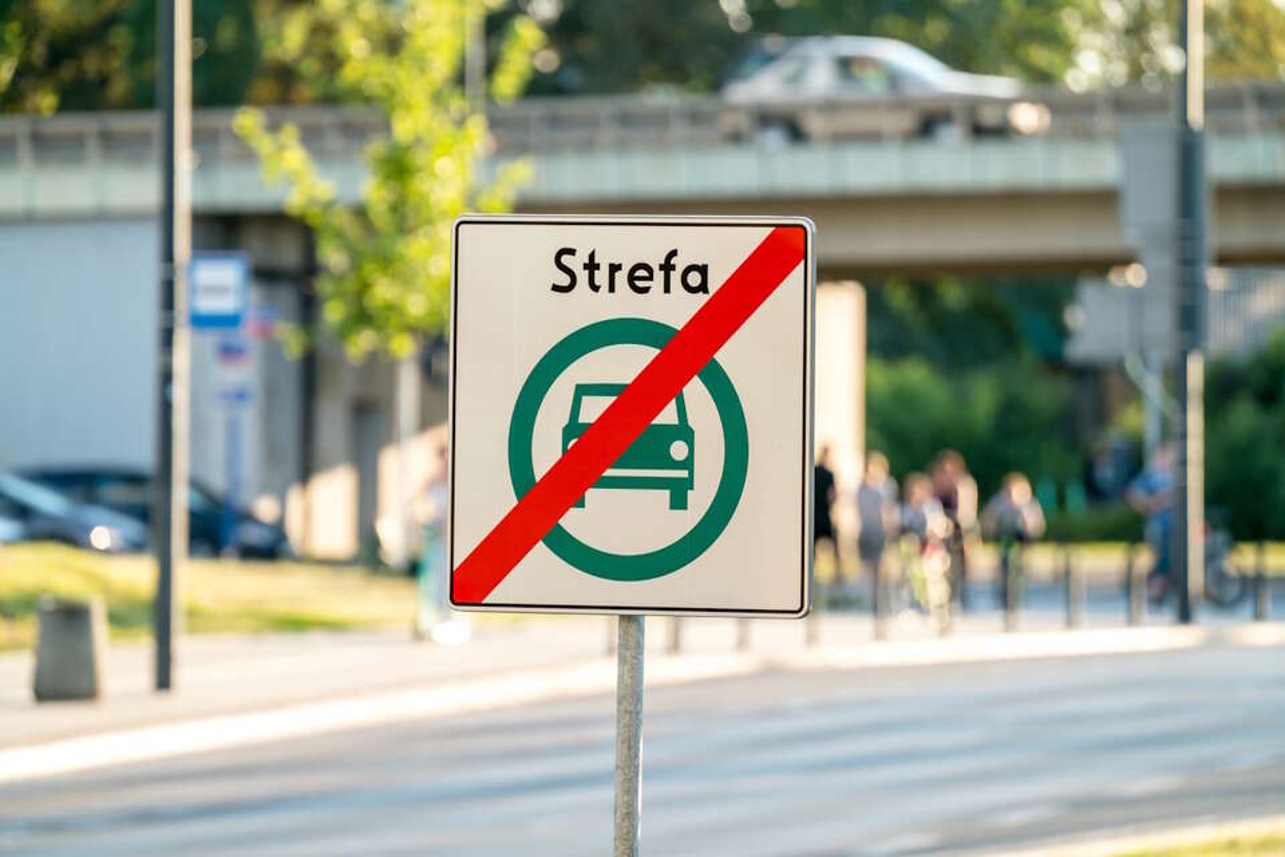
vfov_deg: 3.8
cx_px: 642
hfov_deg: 5.7
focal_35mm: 360
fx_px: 12849
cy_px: 428
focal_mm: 360
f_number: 5.6
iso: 200
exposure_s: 1/200
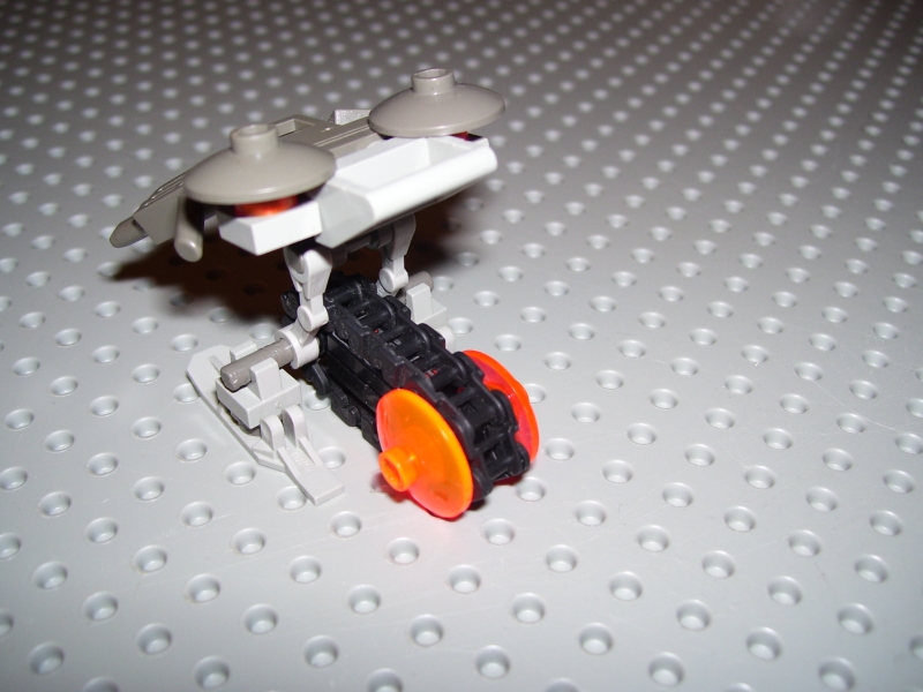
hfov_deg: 50.1
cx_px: 462
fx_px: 987
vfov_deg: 38.7
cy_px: 346
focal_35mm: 37
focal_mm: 6
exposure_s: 1/60
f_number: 2.7
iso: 80
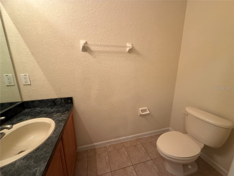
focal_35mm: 14
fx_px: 95
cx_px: 117
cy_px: 88
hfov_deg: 102.1
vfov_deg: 85.7
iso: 400
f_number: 2.2
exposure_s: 1/60
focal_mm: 2.22
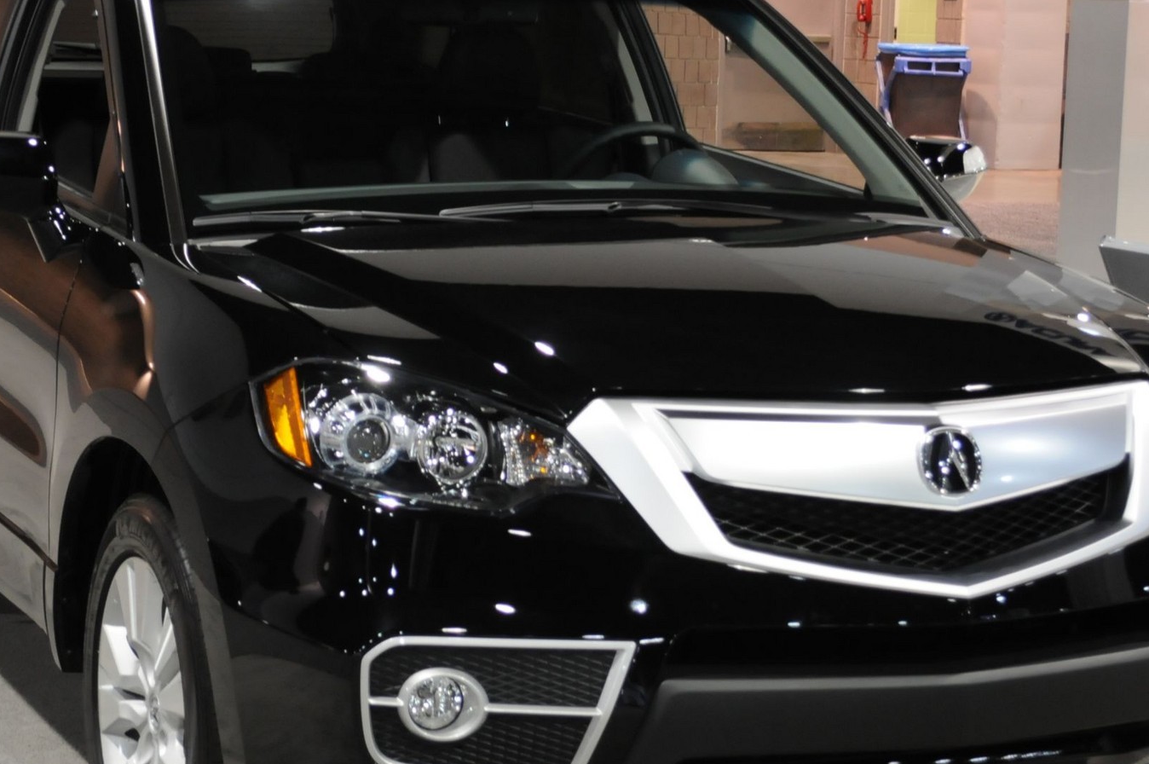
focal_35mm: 89
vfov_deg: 15.3
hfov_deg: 22.9
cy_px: 353
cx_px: 511
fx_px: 2838
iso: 800
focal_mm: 32
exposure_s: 1/15
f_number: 4.8
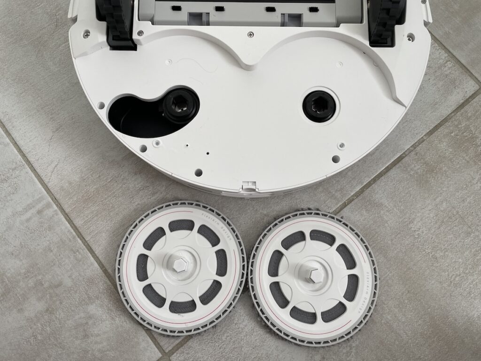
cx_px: 240
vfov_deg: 53.1
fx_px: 361
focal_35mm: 26
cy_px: 180
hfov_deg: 67.3
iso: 100
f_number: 1.6
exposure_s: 1/121
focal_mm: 4.2
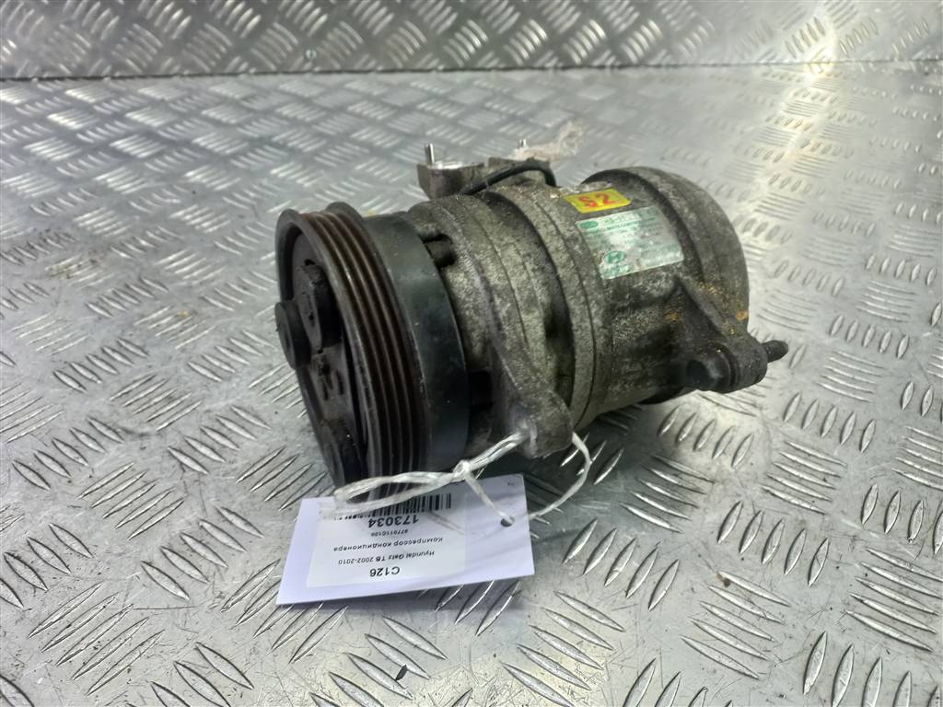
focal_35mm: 25
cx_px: 472
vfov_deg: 54.9
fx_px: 681
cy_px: 354
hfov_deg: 69.4
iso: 80
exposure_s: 1/50
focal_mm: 4.6
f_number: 1.8
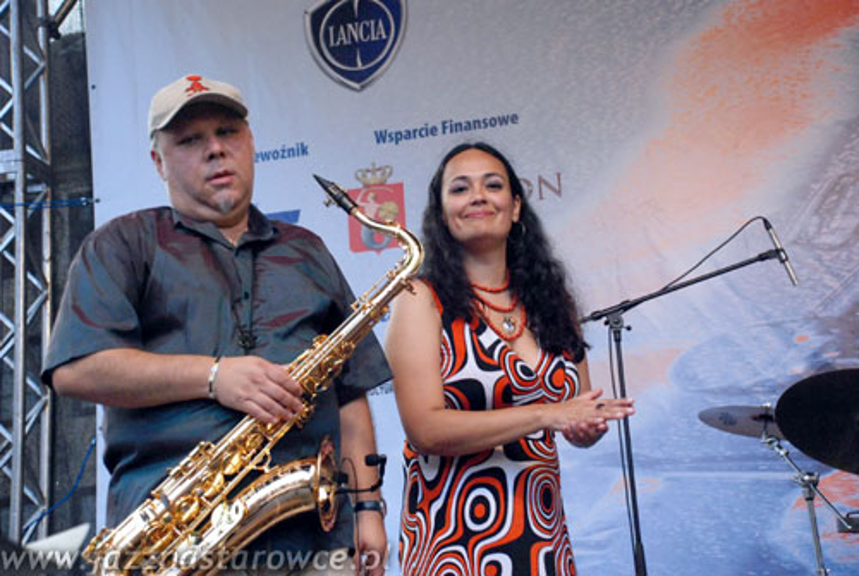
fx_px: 1577
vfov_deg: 20.7
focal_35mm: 66
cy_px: 288
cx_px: 430
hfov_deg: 30.5
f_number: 4.8
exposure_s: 1/80
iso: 800
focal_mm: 44
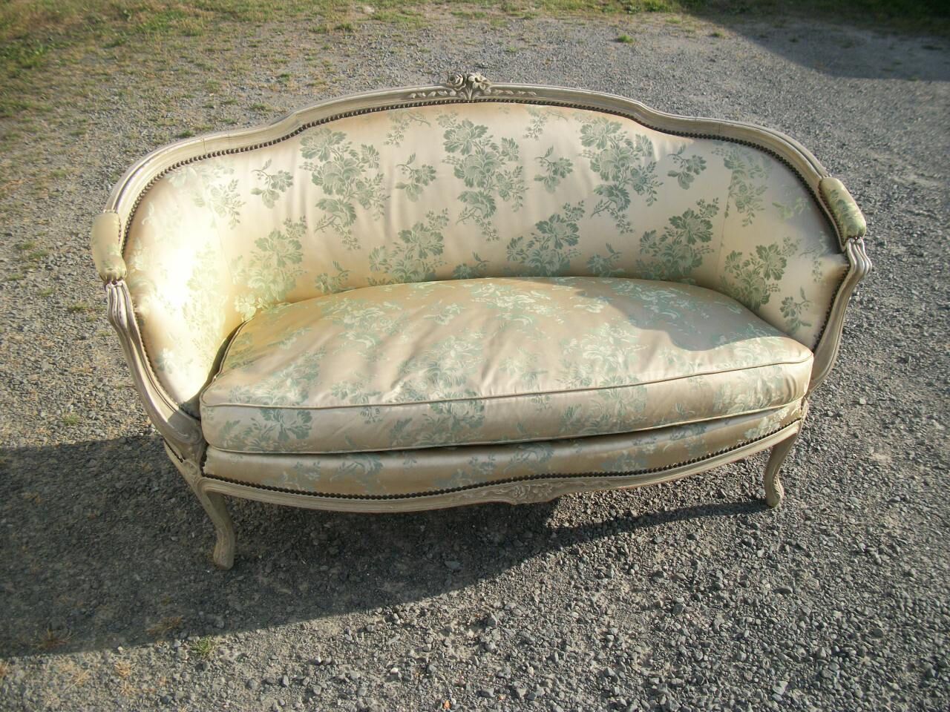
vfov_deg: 44.2
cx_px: 475
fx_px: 878
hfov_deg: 56.8
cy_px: 356
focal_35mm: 32
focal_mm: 5.7
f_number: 8.8
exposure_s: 1/125
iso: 80
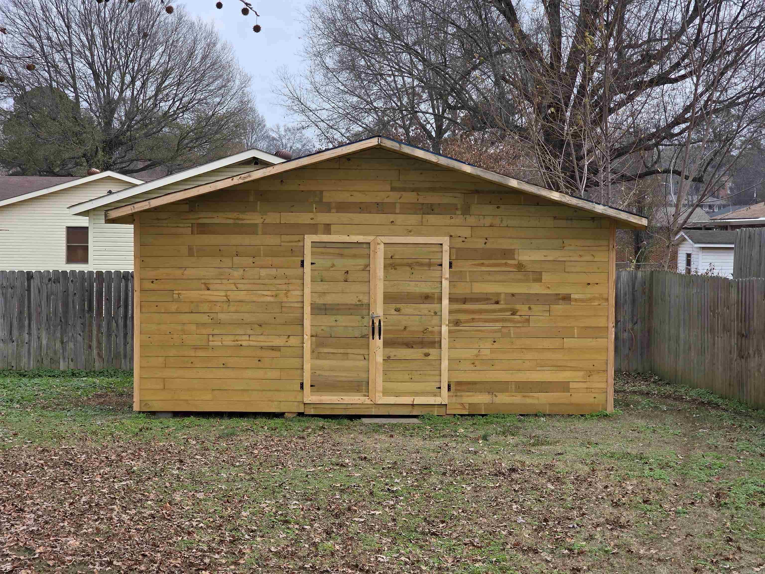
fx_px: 1525
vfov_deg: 21.3
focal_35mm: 69
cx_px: 382
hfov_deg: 28.2
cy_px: 287
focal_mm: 7.9
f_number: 2.4
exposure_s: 1/588
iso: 50
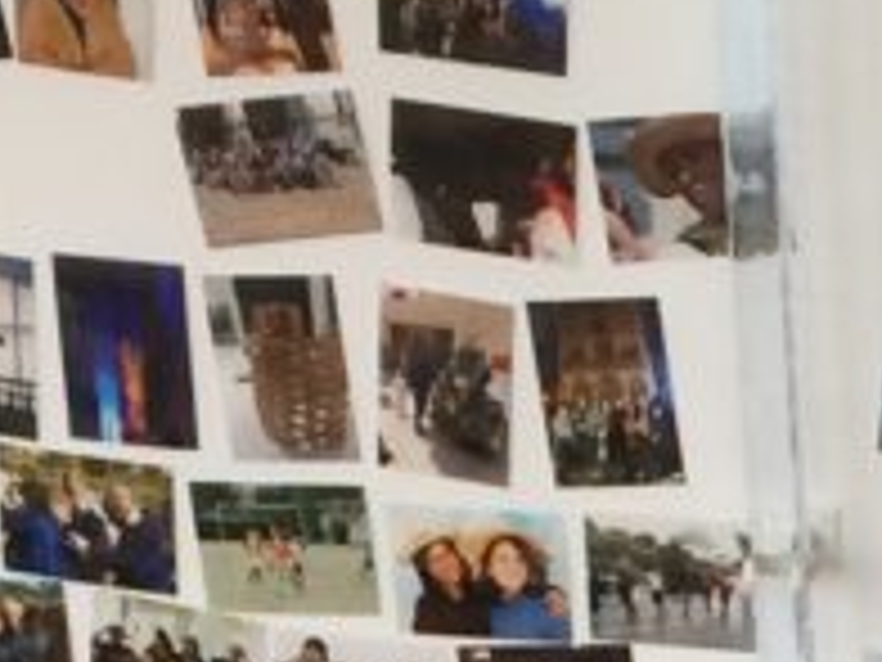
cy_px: 1846
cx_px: 1192
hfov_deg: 9.6
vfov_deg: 6.8
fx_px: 5147
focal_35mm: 202
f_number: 2.2
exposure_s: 1/33
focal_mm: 4.15
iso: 40
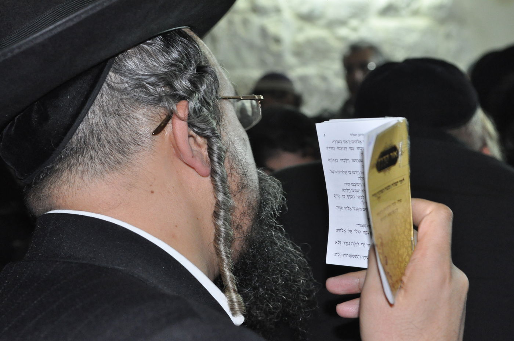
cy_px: 170
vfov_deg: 22.6
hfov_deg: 33.4
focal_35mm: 60
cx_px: 257
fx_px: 855
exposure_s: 1/60
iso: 2000
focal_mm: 40
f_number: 5
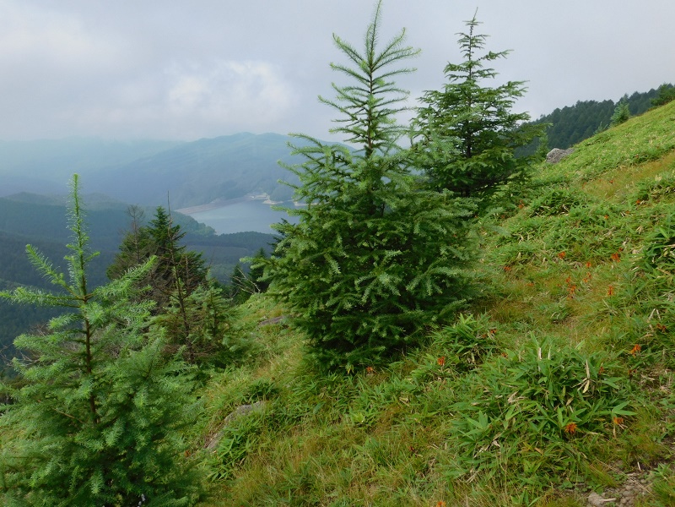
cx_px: 338
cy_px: 254
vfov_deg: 39.7
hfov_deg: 51.4
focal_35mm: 36
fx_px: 702
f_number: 3.5
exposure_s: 1/1250
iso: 125
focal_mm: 6.3
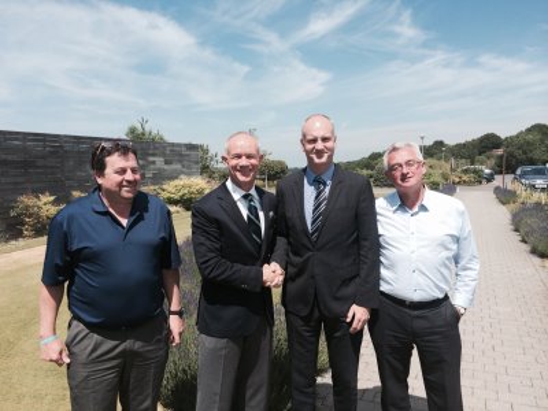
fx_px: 475
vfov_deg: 46.8
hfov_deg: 60.0
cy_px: 206
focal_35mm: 30
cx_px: 274
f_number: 2.2
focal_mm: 4.12
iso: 40
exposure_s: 1/1866
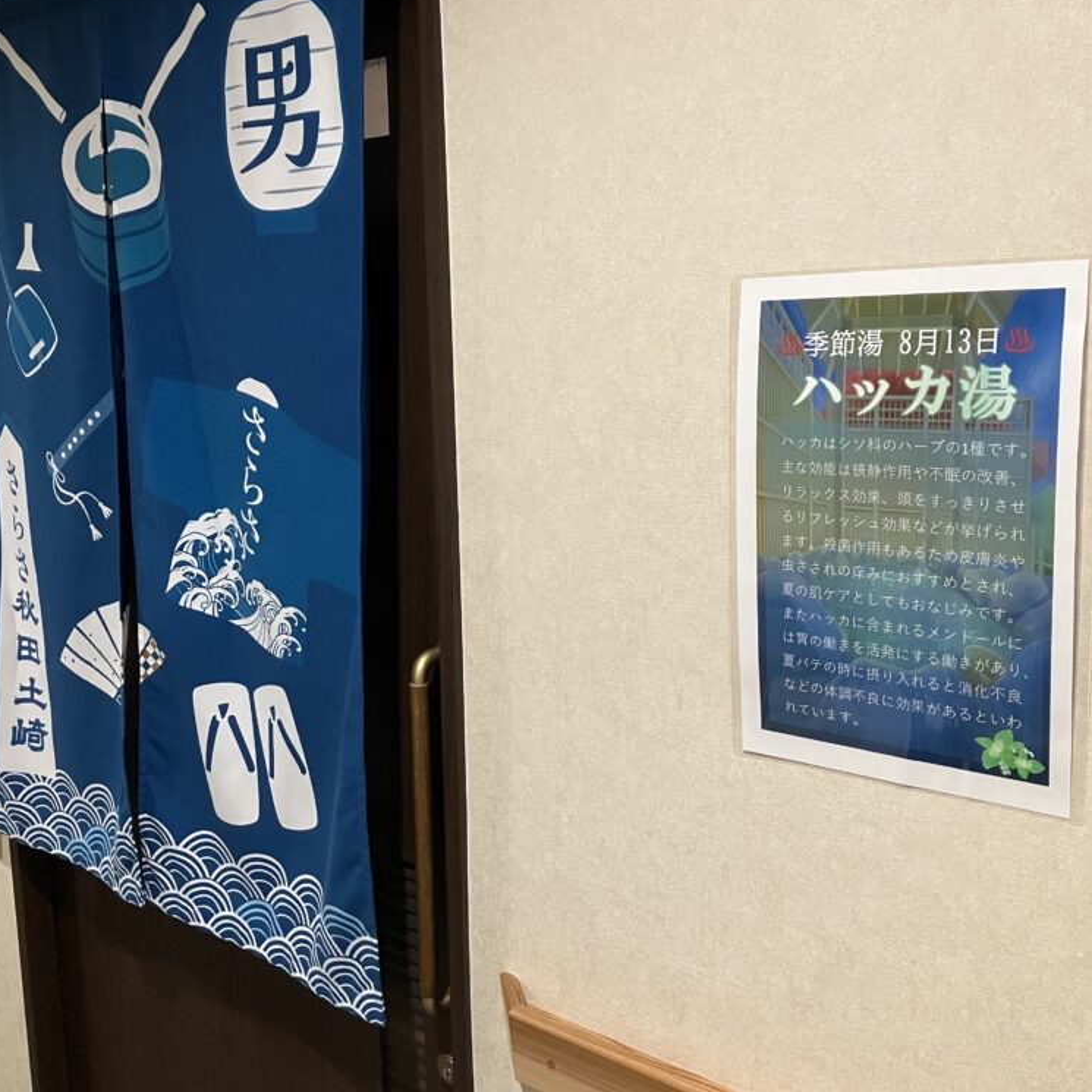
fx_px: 1213
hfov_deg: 48.4
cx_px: 532
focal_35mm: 34
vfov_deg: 48.4
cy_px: 529
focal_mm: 3.99
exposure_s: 1/38
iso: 400
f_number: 1.8
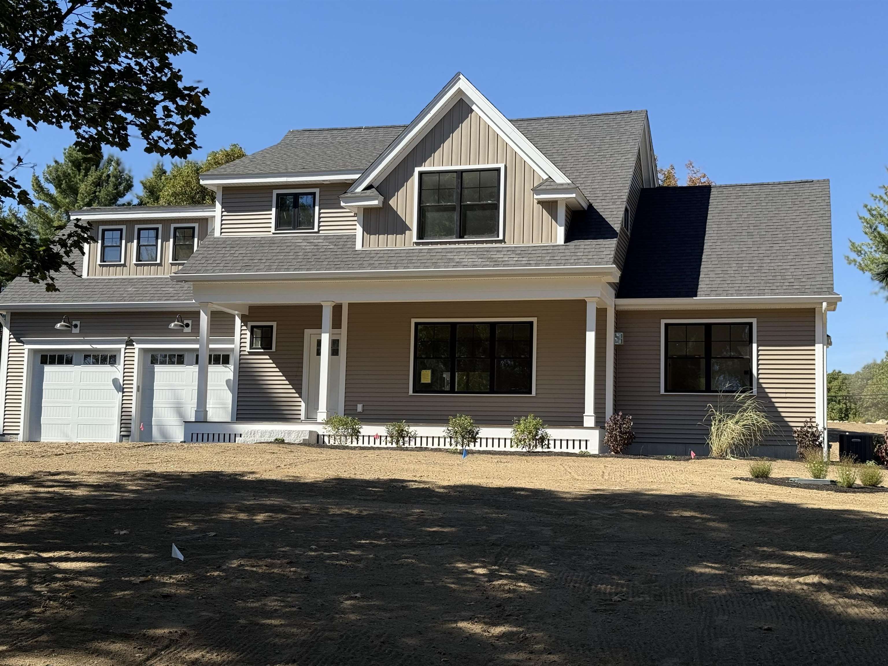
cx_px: 444
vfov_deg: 30.3
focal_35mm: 48
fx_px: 1231
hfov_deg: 39.7
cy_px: 333
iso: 64
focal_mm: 6.76
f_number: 1.78
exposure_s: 1/3096
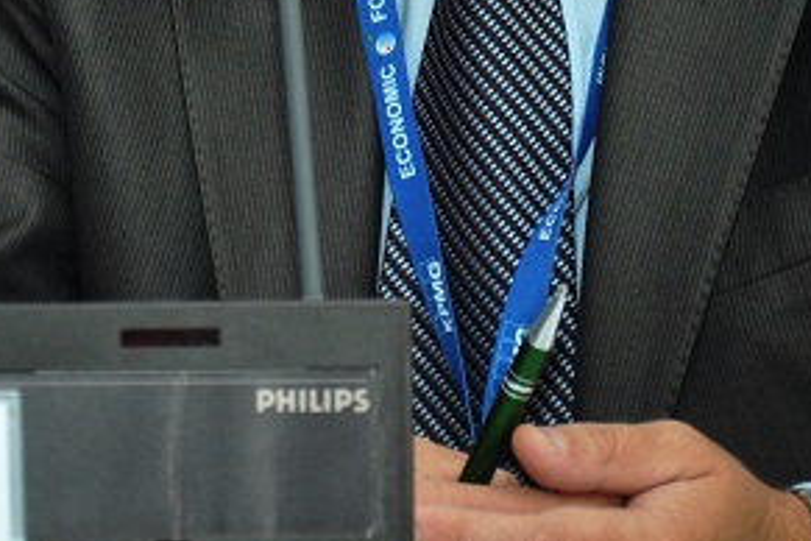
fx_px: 12180
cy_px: -117
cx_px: 217
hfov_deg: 3.8
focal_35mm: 541
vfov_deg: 2.5
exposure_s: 1/60
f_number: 5.6
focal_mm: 105
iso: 200
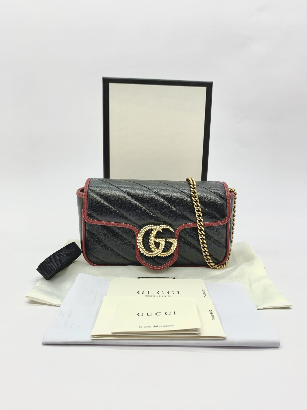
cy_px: 205
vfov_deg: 67.3
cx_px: 154
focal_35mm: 26
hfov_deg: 53.1
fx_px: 307
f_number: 1.8
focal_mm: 4.25
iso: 25
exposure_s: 1/100
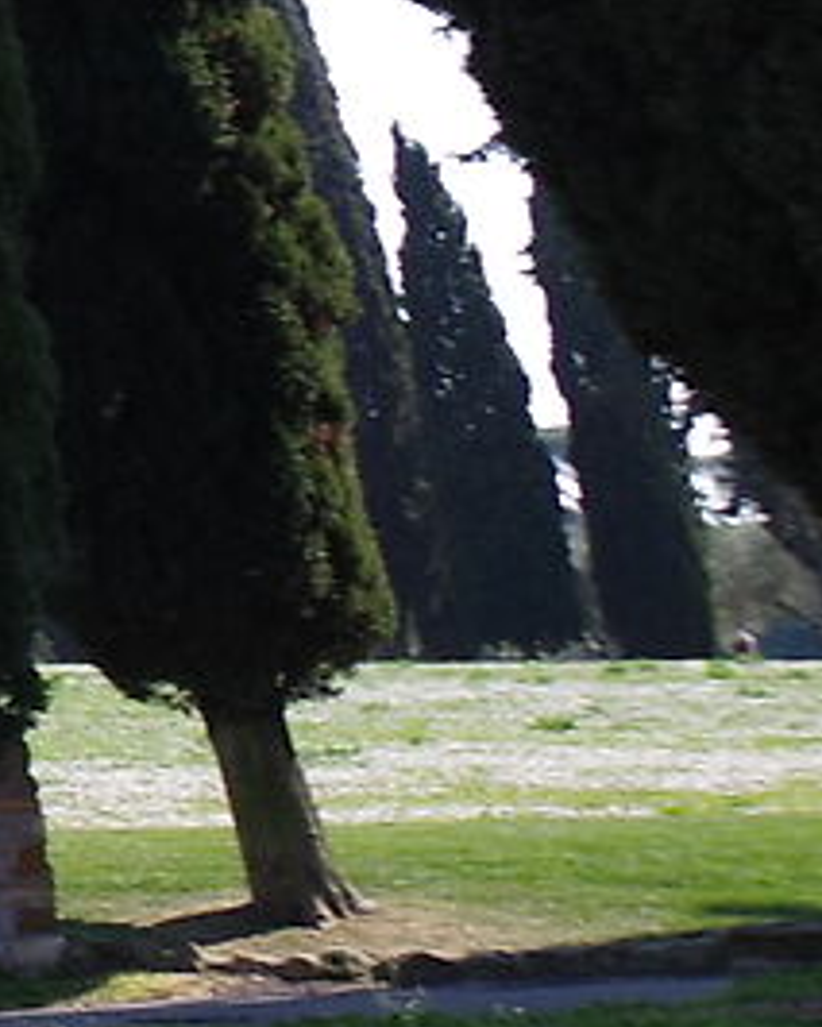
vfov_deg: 14.7
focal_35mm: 127
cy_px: -162
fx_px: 3860
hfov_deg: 6.3
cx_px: -3311
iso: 100
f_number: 6.3
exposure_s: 1/125
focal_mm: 15
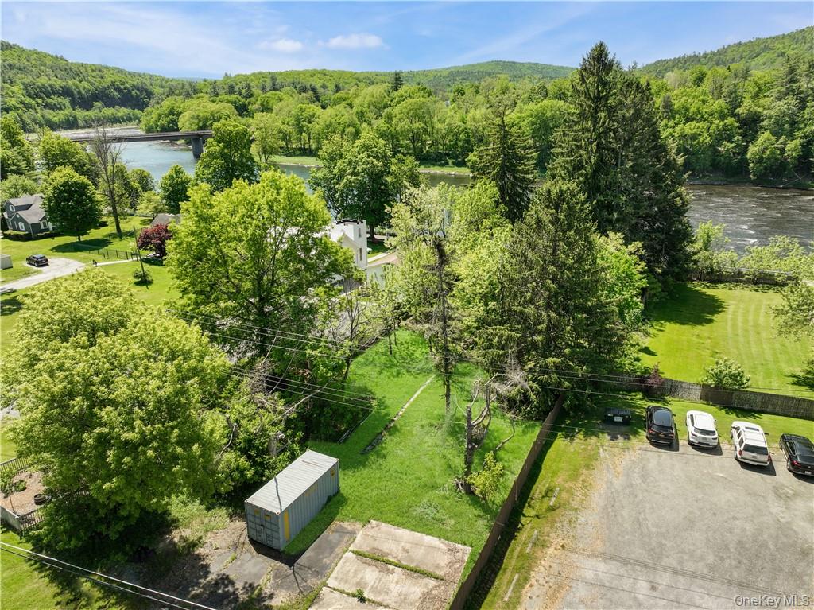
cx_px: 407
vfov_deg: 56.8
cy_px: 305
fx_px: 564
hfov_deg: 71.6
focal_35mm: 24
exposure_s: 1/640
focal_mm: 12.29
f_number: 2.8
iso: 160
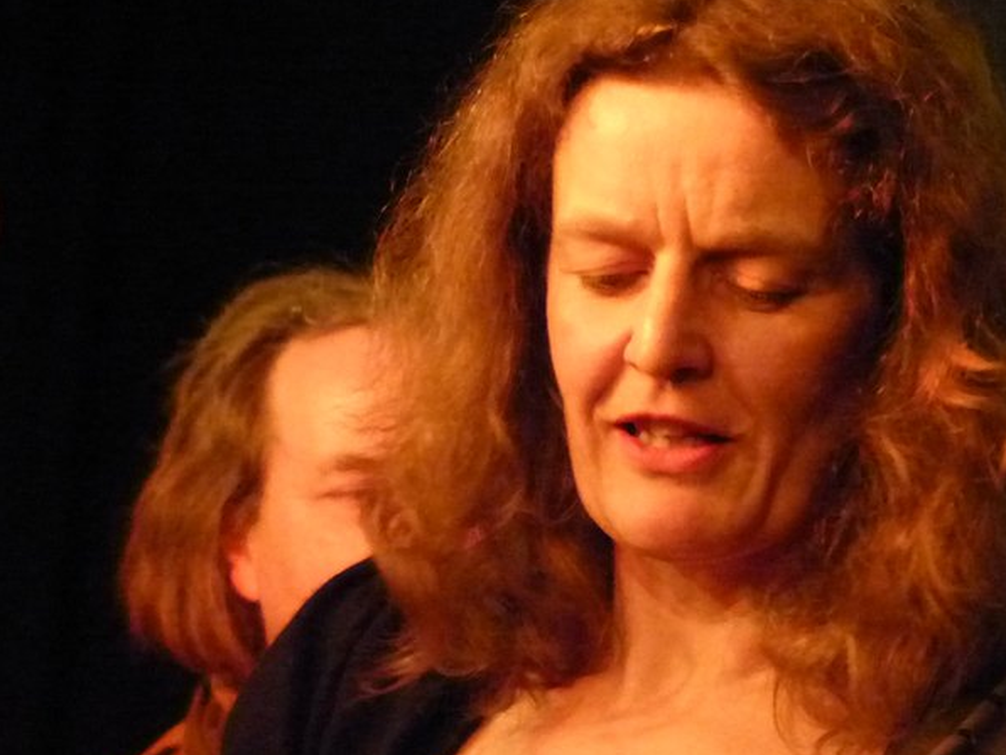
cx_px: 515
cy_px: 517
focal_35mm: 312
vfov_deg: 4.8
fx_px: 9067
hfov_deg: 6.4
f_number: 2.8
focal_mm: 33.5
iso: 2500
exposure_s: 1/80
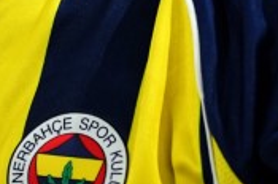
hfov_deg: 4.9
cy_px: -232
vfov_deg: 3.3
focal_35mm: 417
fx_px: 3214
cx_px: 22
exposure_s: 1/1000
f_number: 2.8
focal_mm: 70
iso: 2000
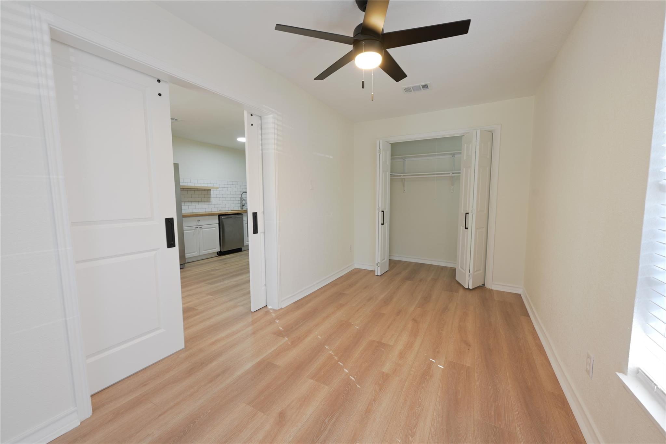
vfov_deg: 81.2
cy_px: 222
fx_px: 259
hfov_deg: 104.3
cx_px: 333
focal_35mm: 14
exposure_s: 1
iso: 31
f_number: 7.1
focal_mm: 14
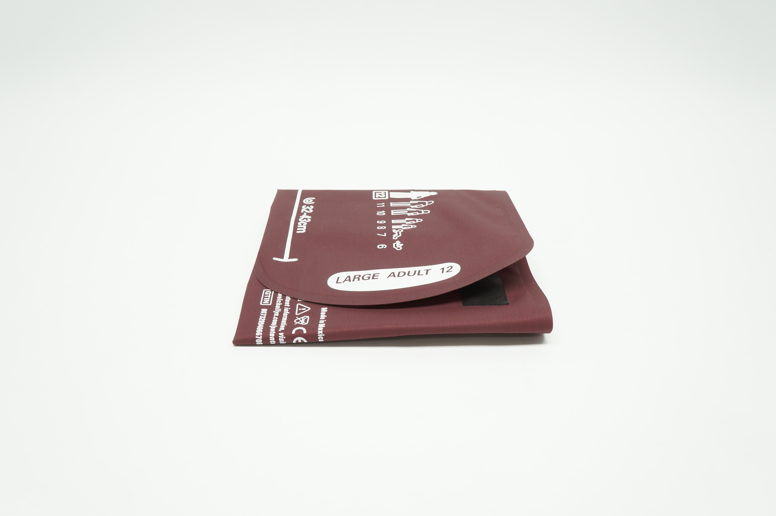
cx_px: 388
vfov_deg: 45.6
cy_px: 258
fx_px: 614
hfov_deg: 64.6
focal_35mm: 28
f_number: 7.1
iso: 400
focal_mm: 19
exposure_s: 1/30
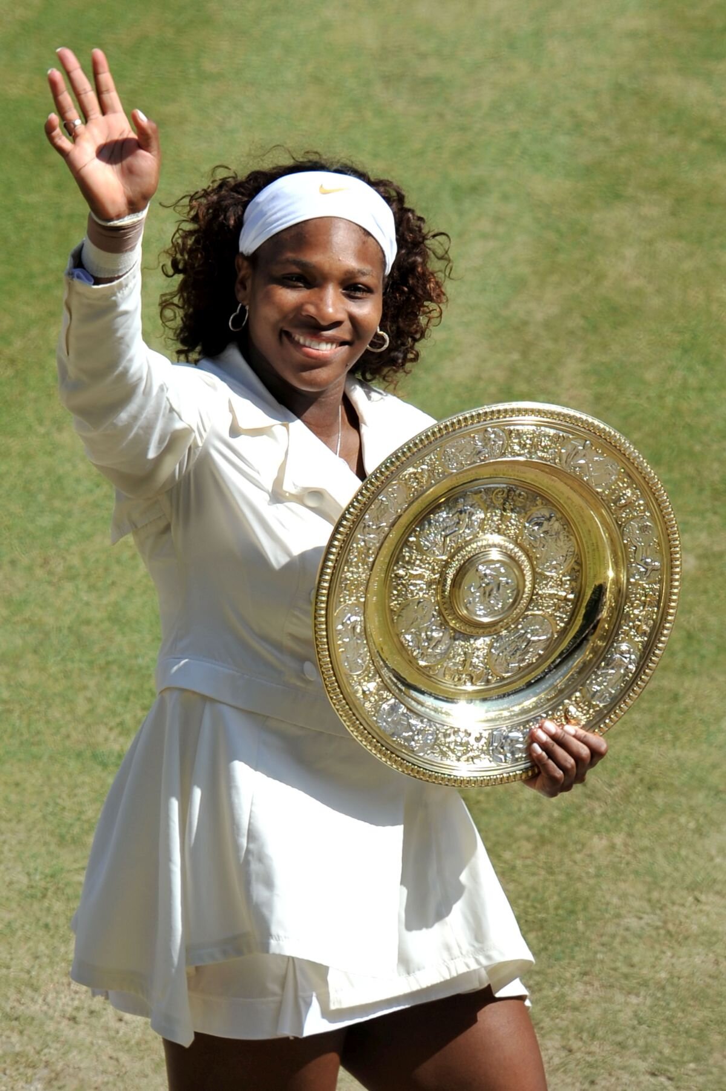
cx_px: 363
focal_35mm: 600
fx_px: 18170
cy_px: 546
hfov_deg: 2.3
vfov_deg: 3.4
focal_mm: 600
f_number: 6.3
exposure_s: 1/500
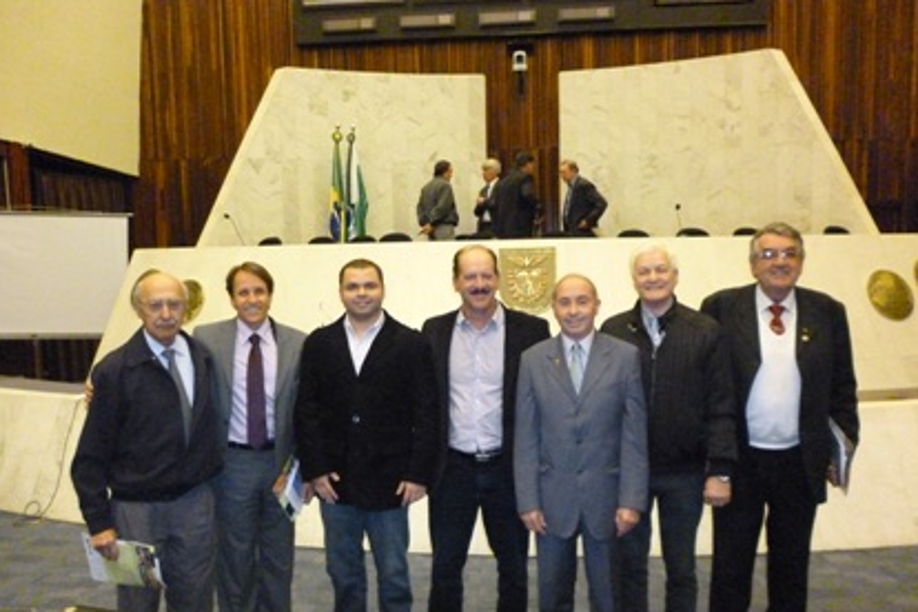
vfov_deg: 43.6
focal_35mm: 30
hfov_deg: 61.9
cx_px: 451
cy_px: 328
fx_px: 765
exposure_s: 1/60
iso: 1000
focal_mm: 5
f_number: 3.1
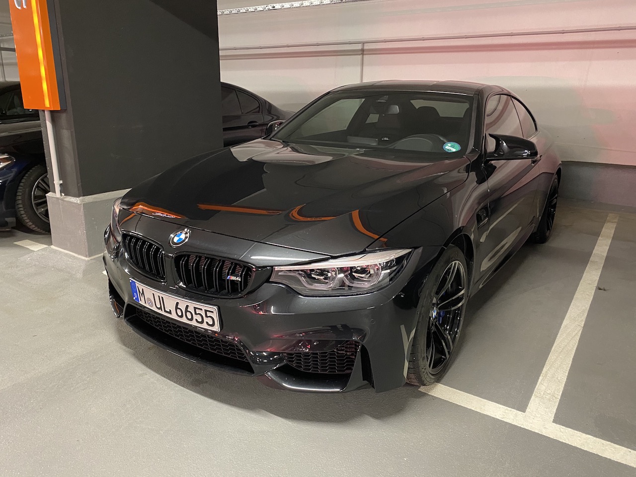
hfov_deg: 67.3
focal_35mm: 26
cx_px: 318
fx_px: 478
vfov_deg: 53.1
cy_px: 238
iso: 400
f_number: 1.8
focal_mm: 4.25
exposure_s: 1/25
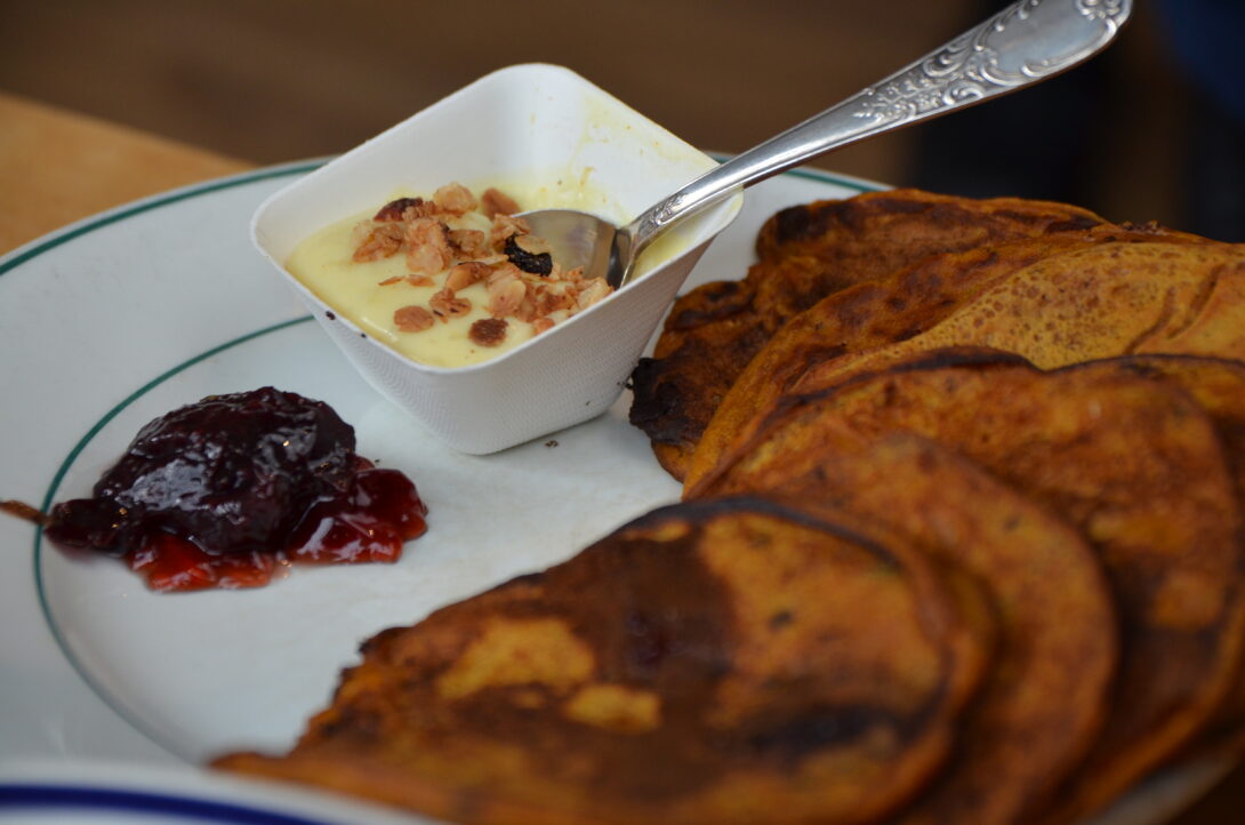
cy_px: 412
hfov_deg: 19.5
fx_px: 3624
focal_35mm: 105
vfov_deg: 13.0
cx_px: 622
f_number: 4
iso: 500
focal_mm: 70
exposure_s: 1/640
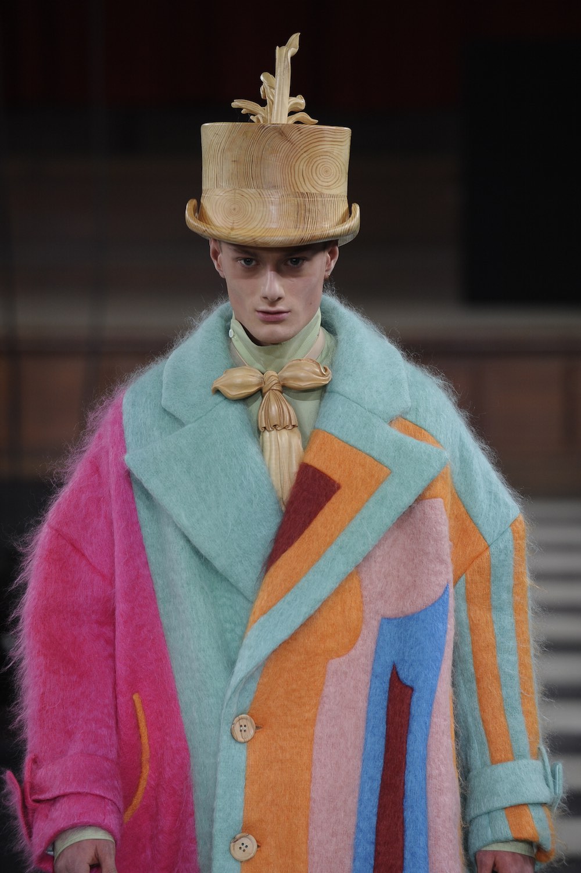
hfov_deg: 6.9
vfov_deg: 10.3
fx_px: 4848
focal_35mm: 200
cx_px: 290
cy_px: 436
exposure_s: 1/500
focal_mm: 200
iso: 1000
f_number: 4
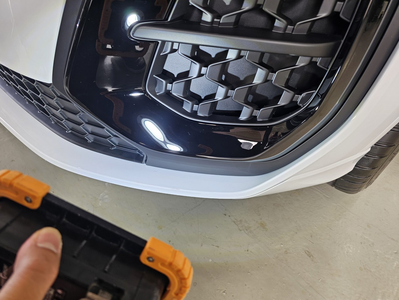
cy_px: 150
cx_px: 200
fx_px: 265
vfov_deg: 58.9
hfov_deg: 73.9
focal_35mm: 23
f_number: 1.7
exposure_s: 1/64.7
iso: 32
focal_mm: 6.3
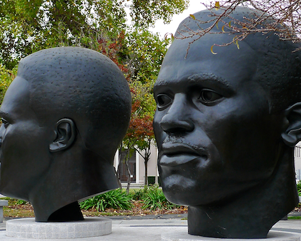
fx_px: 535
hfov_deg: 31.3
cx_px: 115
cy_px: 134
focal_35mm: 60
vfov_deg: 25.4
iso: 80
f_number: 2.8
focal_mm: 8.8
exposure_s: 1/125
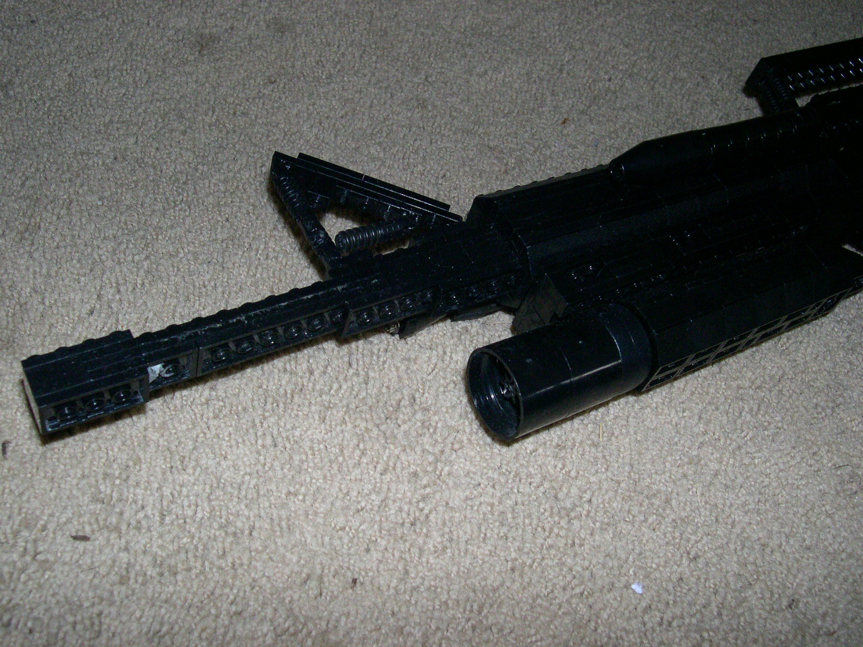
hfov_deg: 49.0
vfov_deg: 37.7
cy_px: 324
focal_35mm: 38
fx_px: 947
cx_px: 432
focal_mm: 8
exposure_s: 1/60
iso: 400
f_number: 7.6
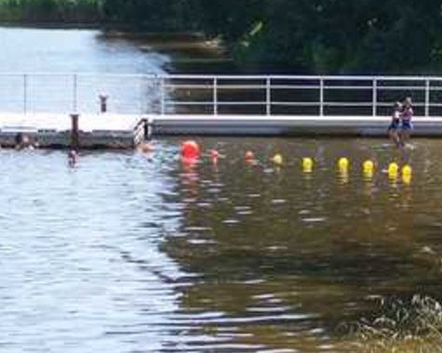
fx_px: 2420
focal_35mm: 185
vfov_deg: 8.3
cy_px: 60
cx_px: 469
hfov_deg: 10.3
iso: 80
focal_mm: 12.4
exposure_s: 1/500
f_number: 3.2
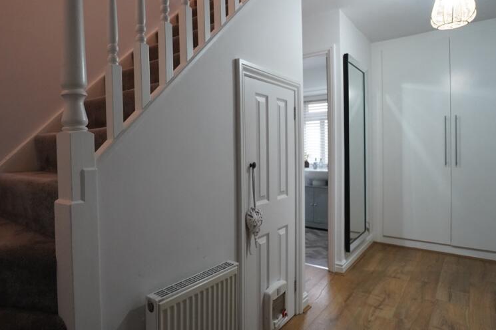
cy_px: 158
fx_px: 303
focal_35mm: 22
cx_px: 186
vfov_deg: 57.2
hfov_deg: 77.2
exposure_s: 1/160
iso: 5000
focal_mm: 16
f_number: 4
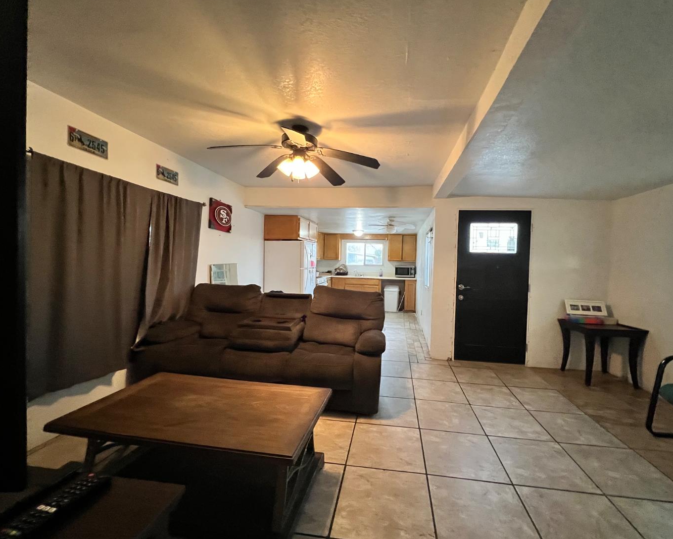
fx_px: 279
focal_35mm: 14
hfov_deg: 100.6
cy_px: 271
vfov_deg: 88.0
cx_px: 359
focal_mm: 1.57
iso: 800
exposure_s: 1/60
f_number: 1.8
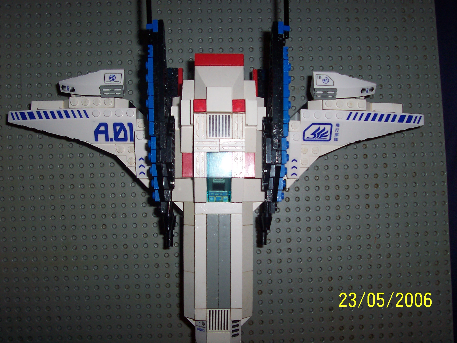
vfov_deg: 38.7
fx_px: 488
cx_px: 228
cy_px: 172
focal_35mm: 37
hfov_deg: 50.1
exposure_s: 1/60
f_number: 2.8
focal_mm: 5.6
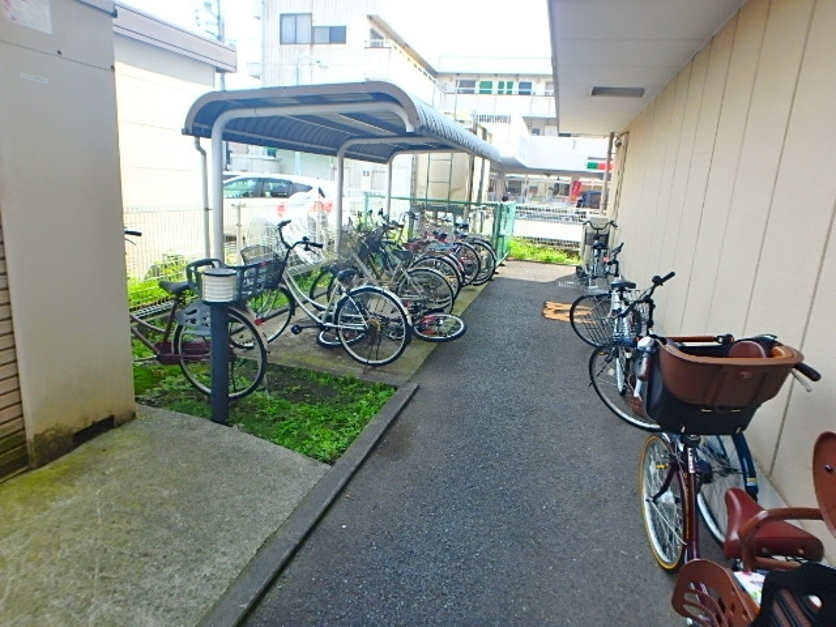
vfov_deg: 63.4
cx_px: 418
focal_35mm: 21
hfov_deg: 79.0
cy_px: 314
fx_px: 507
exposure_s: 1/250
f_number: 3.5
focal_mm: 3.7
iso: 125
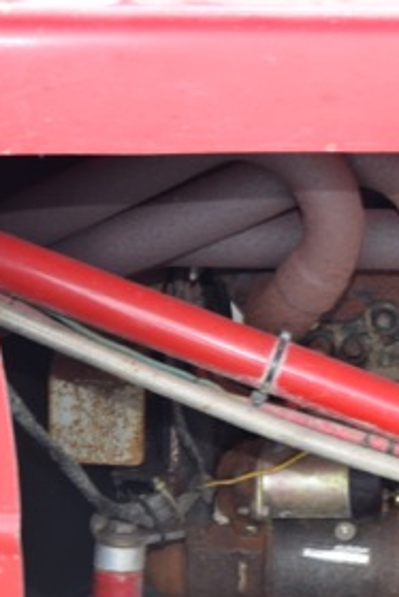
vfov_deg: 13.3
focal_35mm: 154
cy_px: 408
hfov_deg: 8.8
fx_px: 2559
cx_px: 514
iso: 100
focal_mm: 45
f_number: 5.6
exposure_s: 1/100
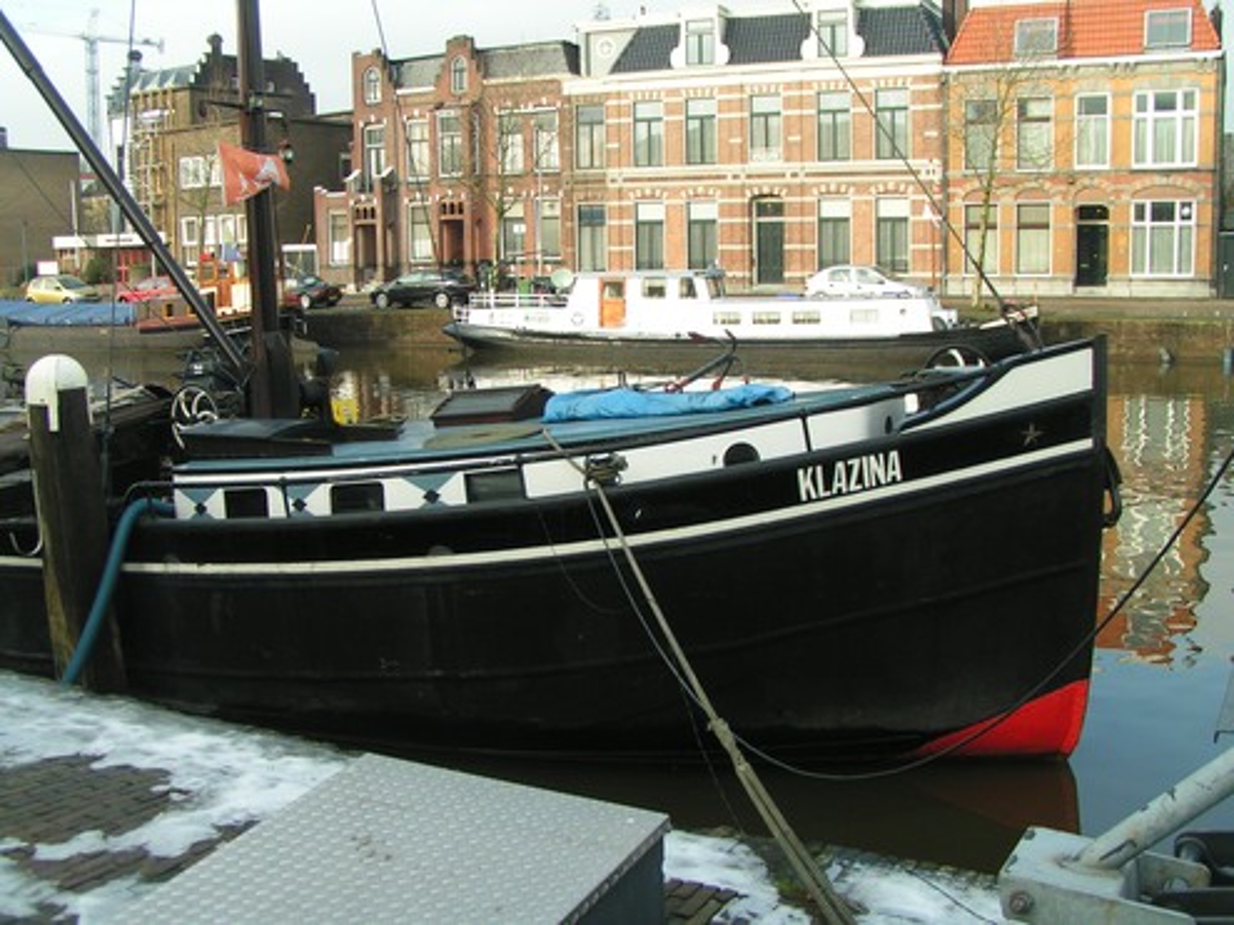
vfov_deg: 37.7
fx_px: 1354
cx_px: 617
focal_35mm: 38
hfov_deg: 49.0
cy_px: 462
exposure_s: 1/125
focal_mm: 5.8
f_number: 5
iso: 50
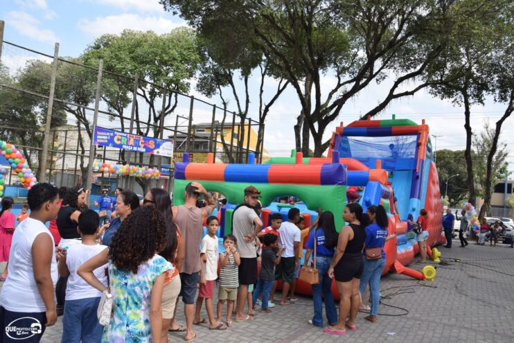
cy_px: 172
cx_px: 257
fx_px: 386
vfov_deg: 47.9
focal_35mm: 27
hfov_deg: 67.4
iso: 200
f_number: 9
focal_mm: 18
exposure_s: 1/320
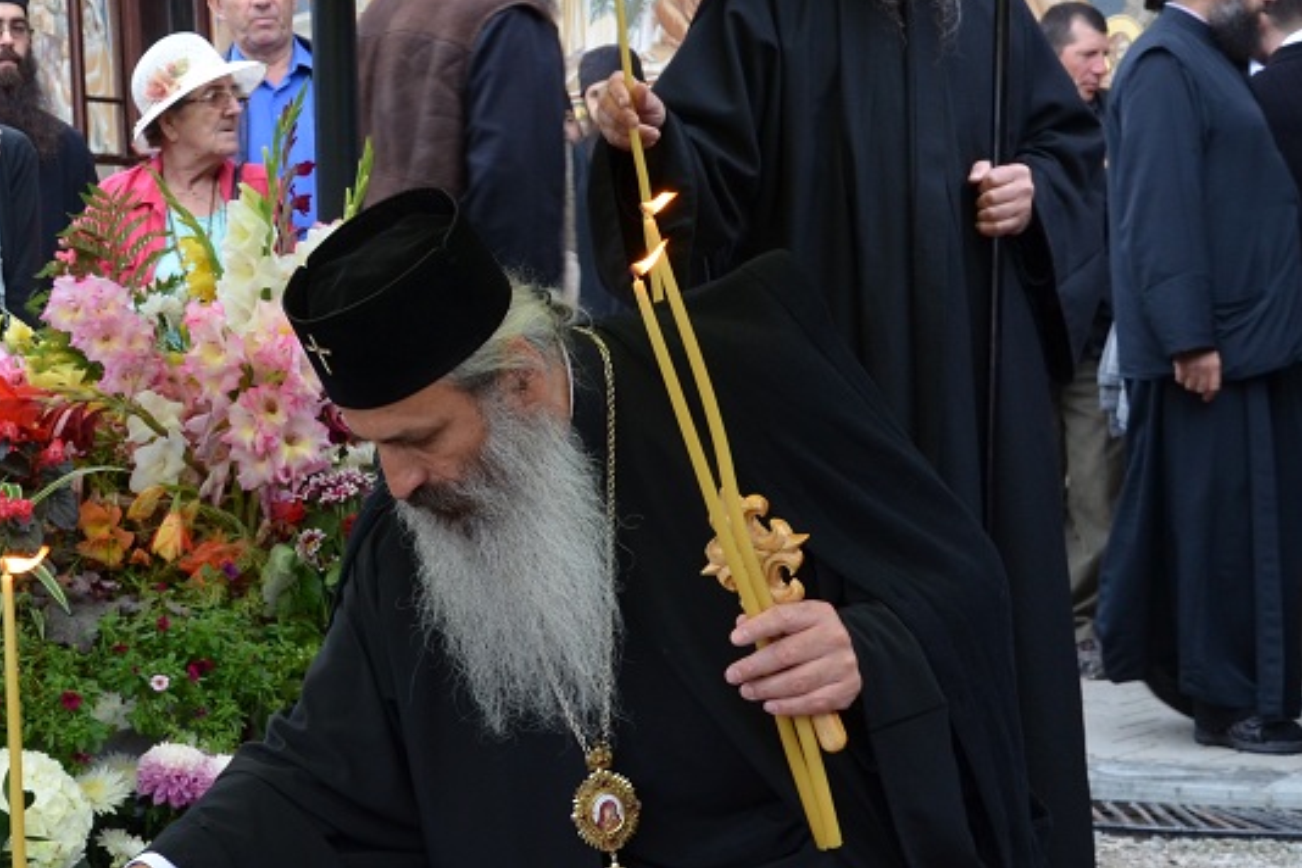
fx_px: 2676
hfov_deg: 27.1
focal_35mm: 74
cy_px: 434
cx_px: 371
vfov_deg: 18.4
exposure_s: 1/100
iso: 400
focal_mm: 22
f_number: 5
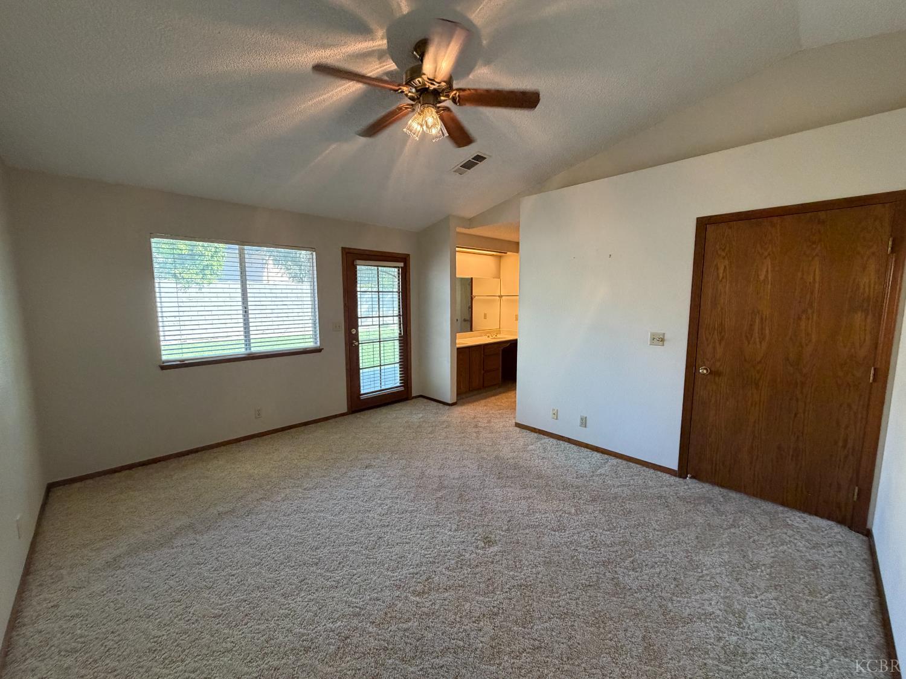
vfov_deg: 85.7
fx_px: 366
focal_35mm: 14
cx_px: 453
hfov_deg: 102.1
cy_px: 340
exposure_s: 1/120
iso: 320
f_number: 2.2
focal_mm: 2.22
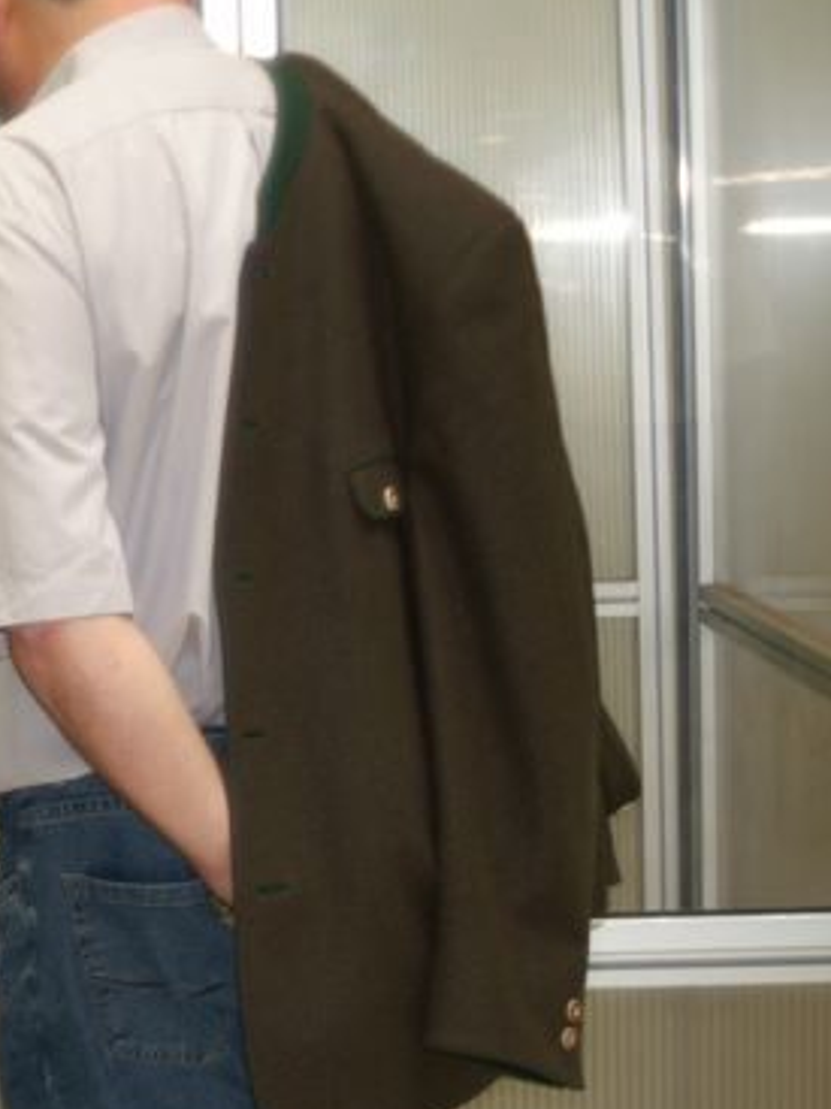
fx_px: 3525
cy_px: 550
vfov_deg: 17.9
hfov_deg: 13.0
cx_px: -278
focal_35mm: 110
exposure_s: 1/125
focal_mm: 35
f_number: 4
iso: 400
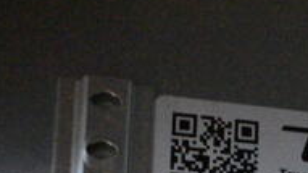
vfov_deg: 9.9
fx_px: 944
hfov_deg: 17.6
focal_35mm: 116
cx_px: 382
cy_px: 306
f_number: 3.8
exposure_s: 1/40
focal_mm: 23
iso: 14400
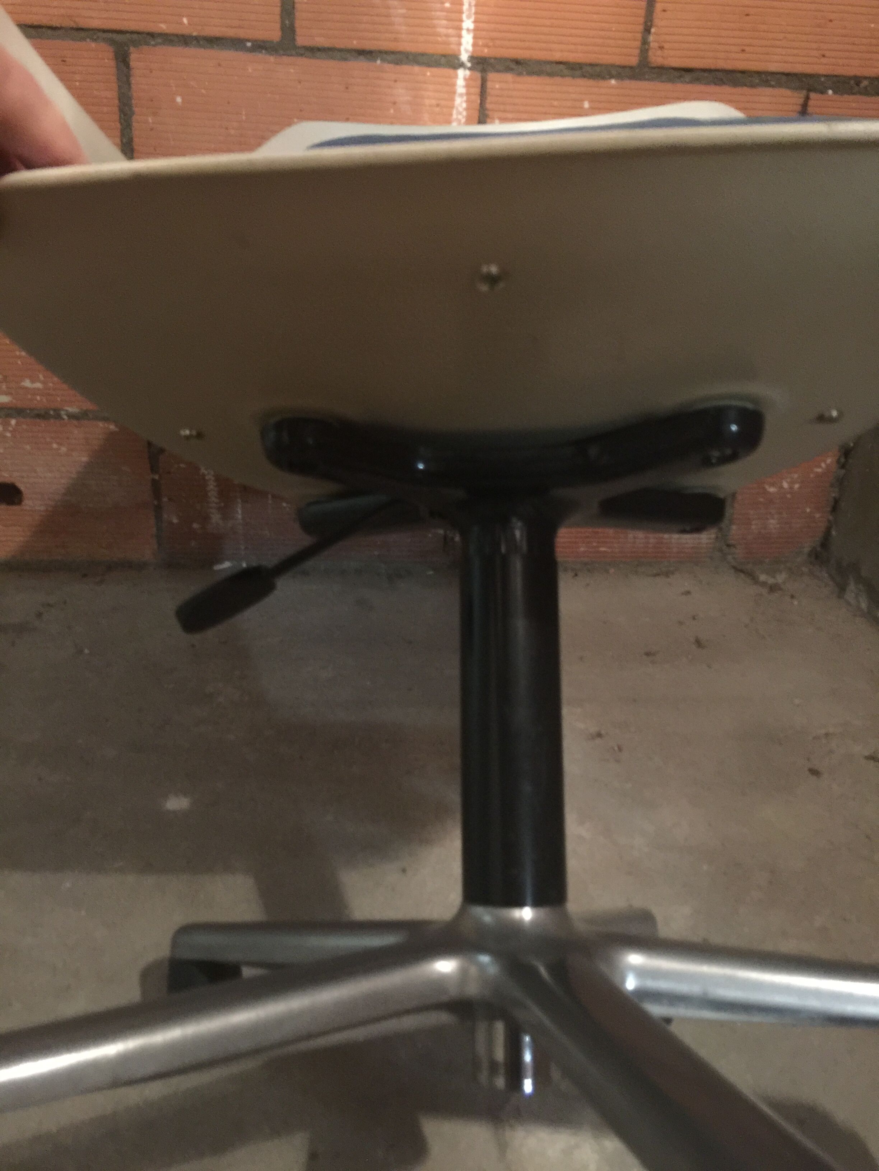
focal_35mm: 29
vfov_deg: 61.7
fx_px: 982
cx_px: 440
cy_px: 586
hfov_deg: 48.2
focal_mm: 4.15
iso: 160
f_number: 2.2
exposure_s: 1/4
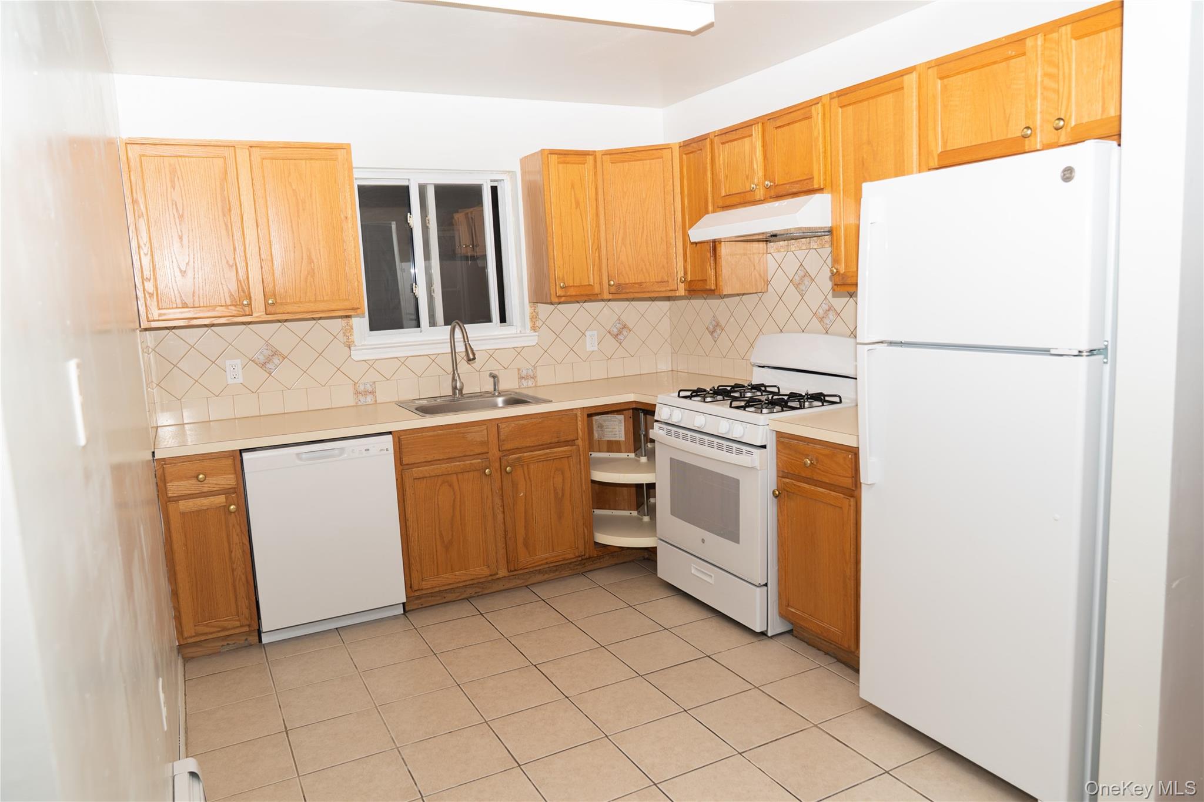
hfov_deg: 73.7
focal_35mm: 24
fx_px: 803
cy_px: 401
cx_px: 602
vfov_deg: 53.1
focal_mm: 24
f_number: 4
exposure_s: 1/60
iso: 100
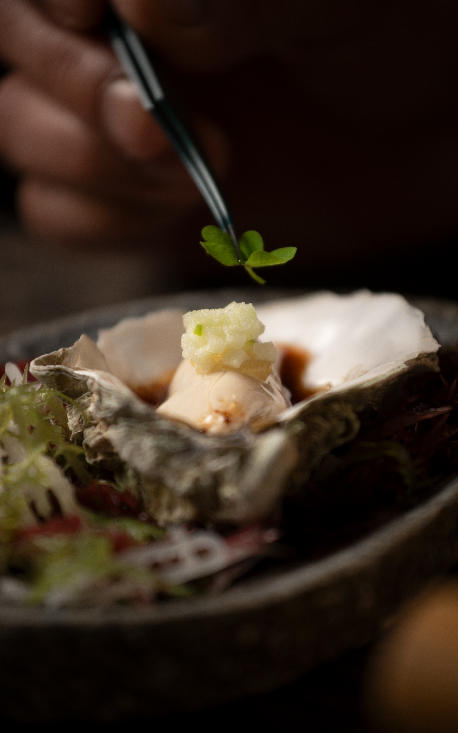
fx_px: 4074
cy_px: 366
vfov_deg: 10.3
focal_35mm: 204
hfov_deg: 6.4
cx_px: 226
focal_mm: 200
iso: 80
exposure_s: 1/100
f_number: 4
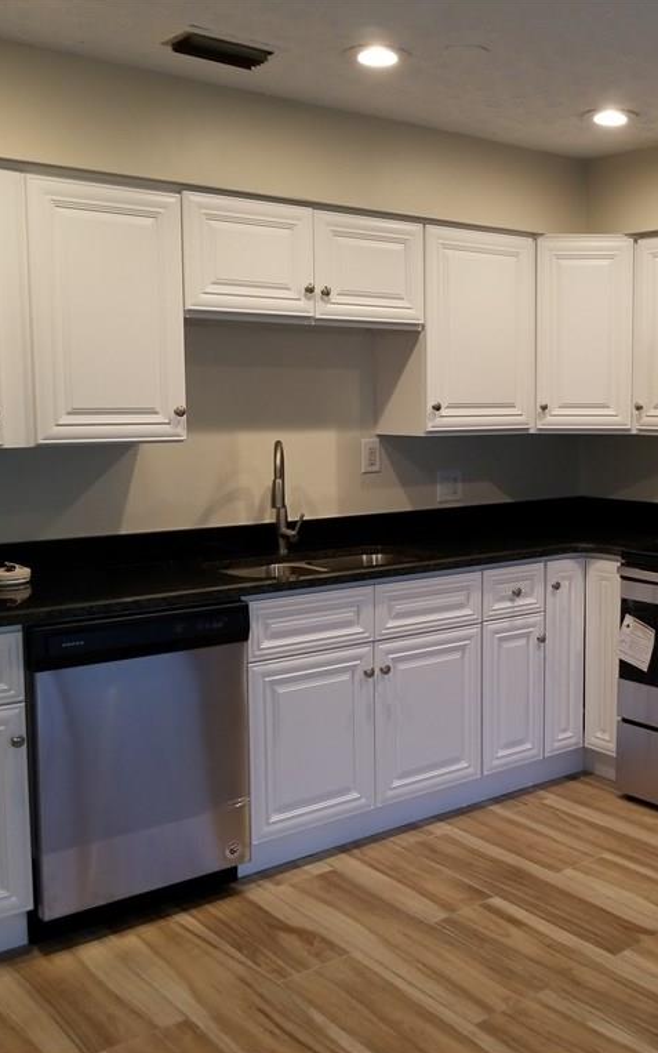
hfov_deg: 33.5
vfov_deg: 52.7
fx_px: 1061
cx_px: 526
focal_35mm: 37
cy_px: 527
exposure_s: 1/40
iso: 100
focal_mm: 4.25
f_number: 1.7
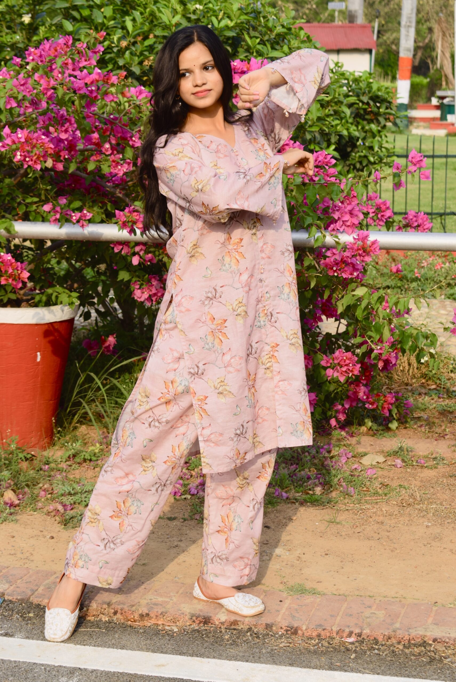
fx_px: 1565
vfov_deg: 24.6
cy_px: 341
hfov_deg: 16.6
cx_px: 228
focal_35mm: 82
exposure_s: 1/160
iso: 125
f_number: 7.1
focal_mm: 55
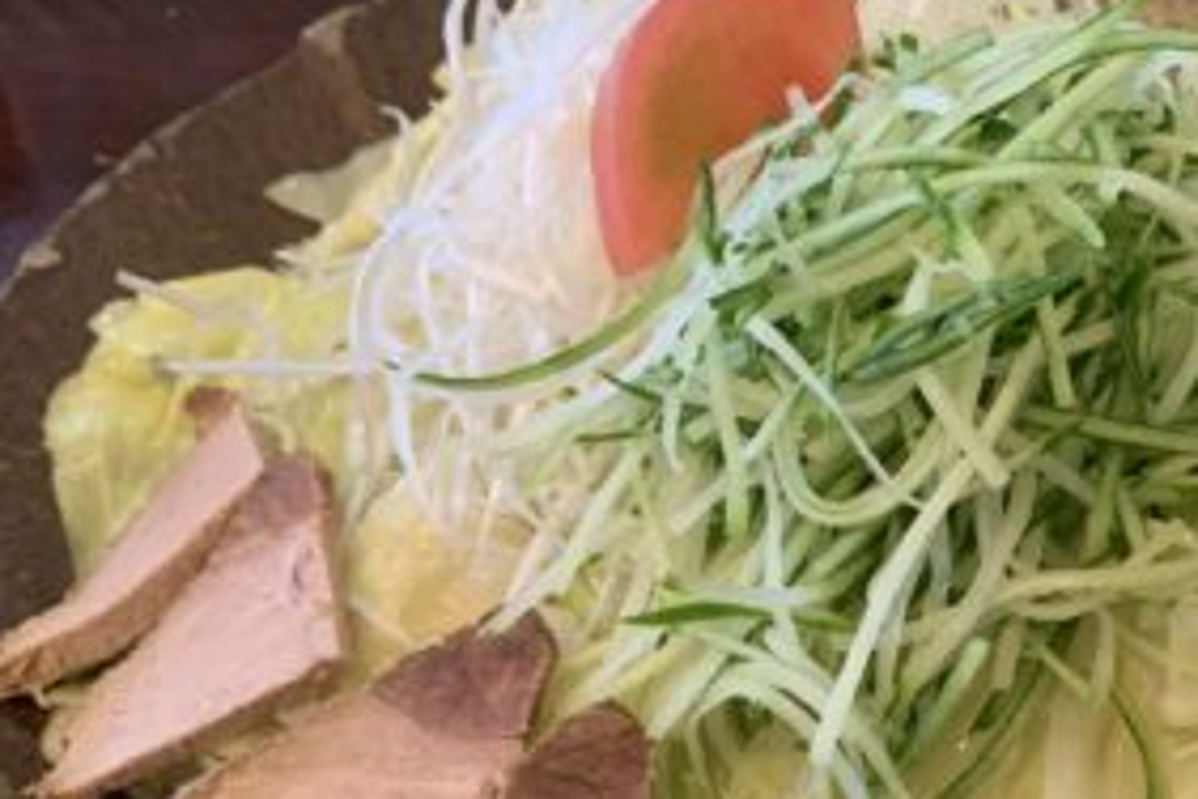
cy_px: 597
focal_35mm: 48
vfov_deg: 27.7
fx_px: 1597
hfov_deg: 40.3
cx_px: 850
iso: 320
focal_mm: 4.25
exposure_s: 1/60
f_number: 1.8
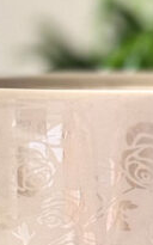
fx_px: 1696
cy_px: 320
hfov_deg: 5.1
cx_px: 203
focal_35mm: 254
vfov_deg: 8.2
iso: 125
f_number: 1.78
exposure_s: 1/60
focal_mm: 6.76
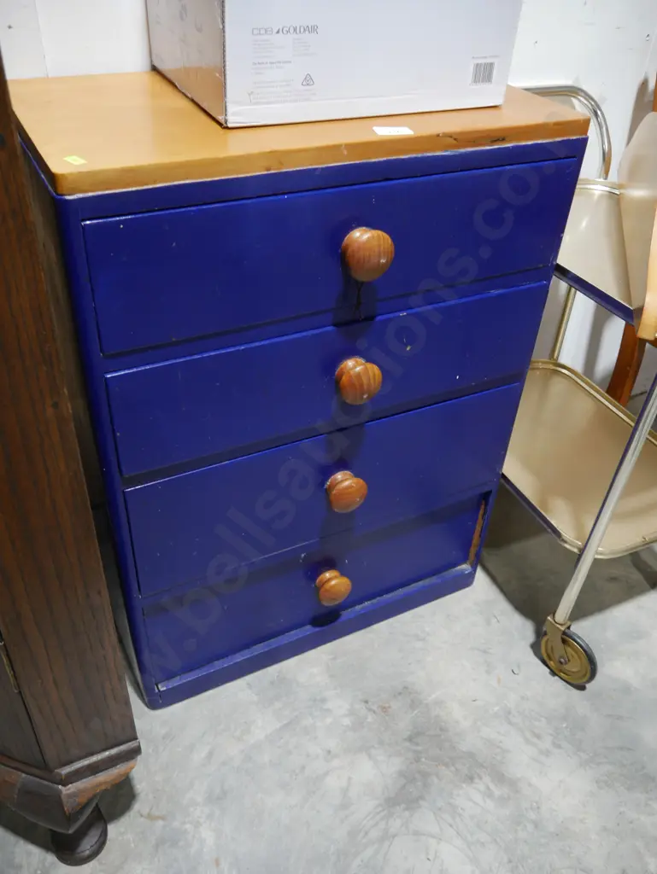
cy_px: 437
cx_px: 328
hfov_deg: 49.8
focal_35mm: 28
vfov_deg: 63.4
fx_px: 708
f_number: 3.5
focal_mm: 14
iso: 400
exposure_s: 1/60
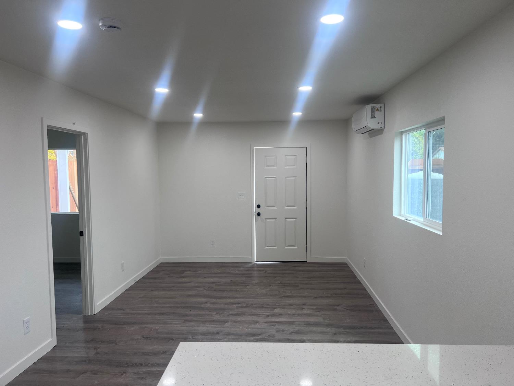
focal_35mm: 26
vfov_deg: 53.1
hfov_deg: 67.3
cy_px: 193
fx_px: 386
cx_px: 257
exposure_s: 1/120
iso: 64
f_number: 1.5
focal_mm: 5.7
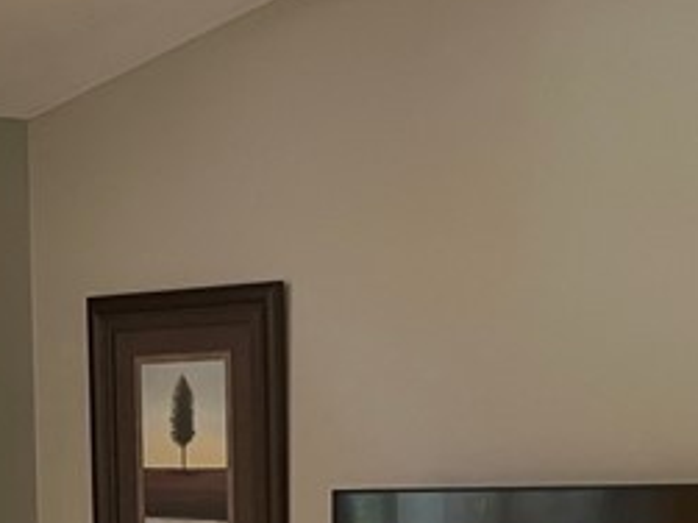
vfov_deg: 13.3
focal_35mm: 106
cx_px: -39
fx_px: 2136
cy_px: 743
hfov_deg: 18.0
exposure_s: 1/60
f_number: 1.6
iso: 125
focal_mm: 4.2
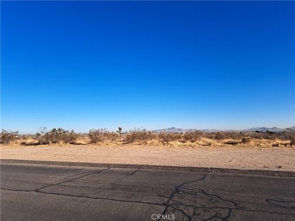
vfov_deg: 56.8
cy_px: 110
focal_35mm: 24
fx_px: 205
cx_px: 148
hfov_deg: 71.6
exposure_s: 1/523
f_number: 1.8
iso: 50
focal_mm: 5.23
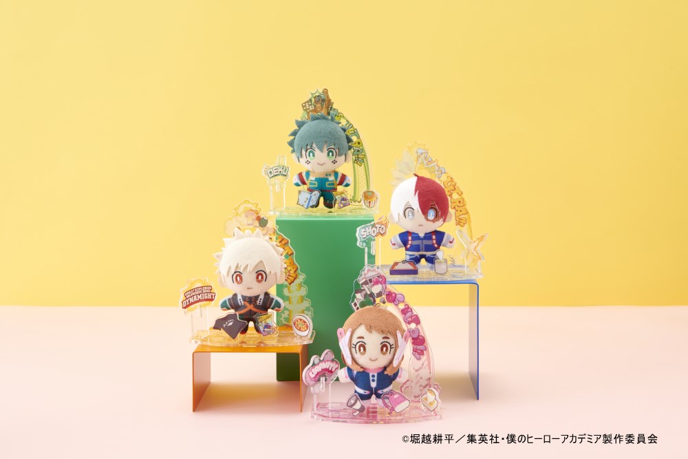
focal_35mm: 50
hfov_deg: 39.6
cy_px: 230
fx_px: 956
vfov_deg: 27.0
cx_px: 344
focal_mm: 50
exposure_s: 1/125
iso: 400
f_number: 14
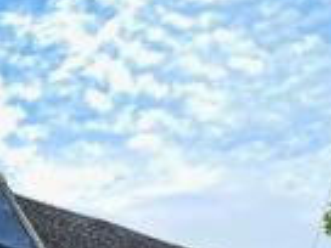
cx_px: -33
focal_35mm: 103
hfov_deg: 18.4
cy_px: 400
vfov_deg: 13.3
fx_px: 985
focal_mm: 5.23
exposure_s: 1/100
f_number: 1.8
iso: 50
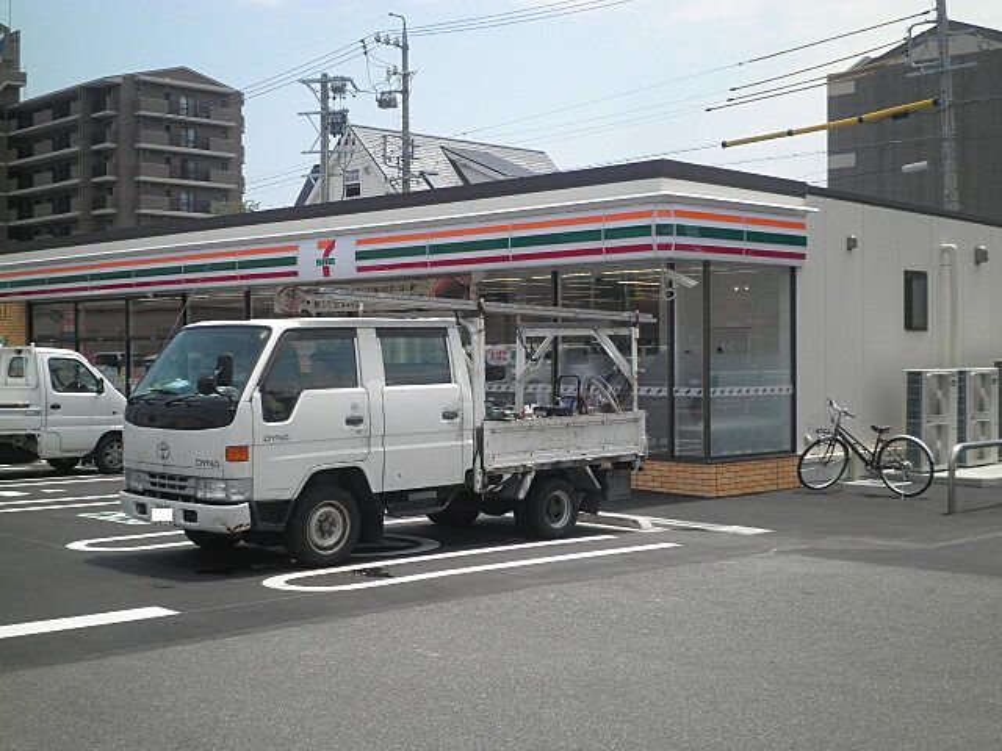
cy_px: 376
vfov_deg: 30.9
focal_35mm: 47
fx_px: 1360
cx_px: 501
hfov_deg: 40.4
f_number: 9.6
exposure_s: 1/100
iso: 64
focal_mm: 8.3
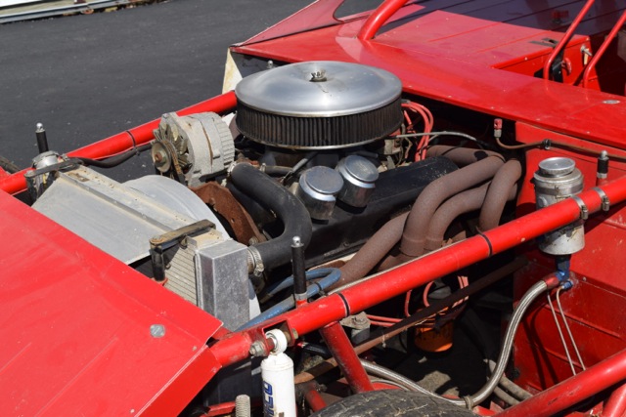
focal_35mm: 63
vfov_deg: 21.6
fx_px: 1096
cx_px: 313
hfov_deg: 31.9
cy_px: 208
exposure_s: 1/200
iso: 100
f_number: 11
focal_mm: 42
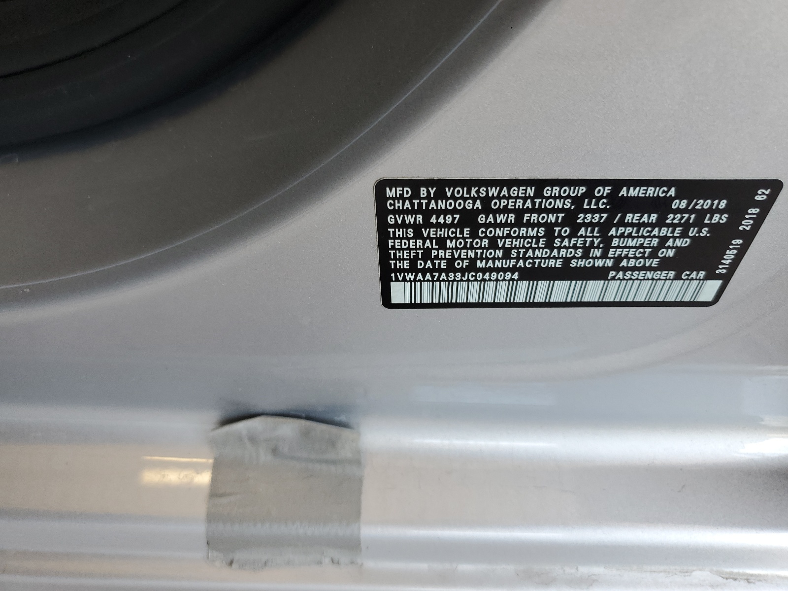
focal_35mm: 26
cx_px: 394
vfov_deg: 53.1
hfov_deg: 67.3
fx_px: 592
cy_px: 296
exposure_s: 1/208
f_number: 1.5
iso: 50
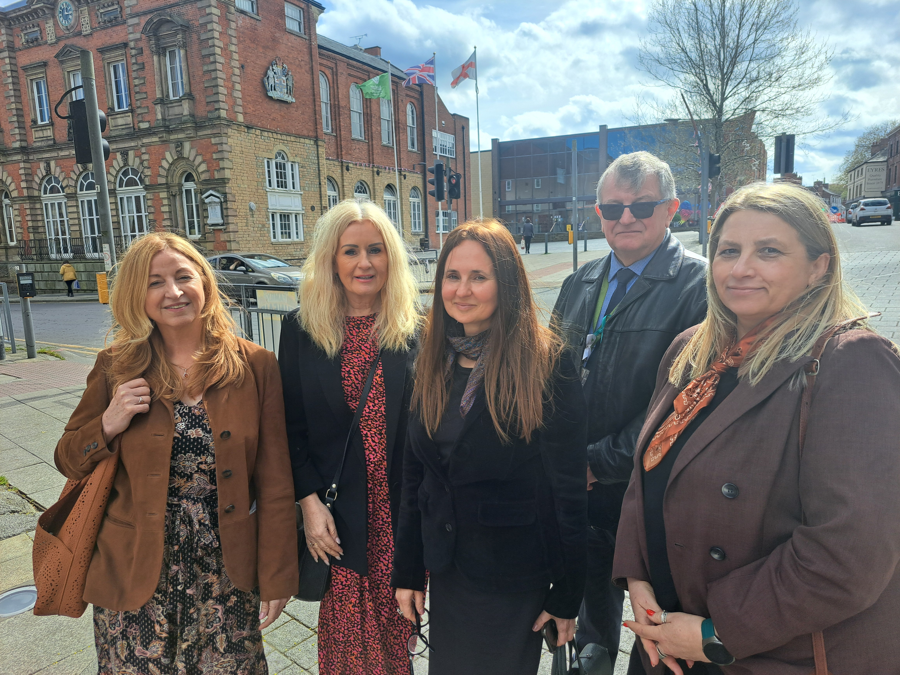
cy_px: 338
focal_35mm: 24
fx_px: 624
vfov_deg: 56.8
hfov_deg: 71.6
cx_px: 450
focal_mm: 5.23
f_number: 1.8
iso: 50
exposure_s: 1/743
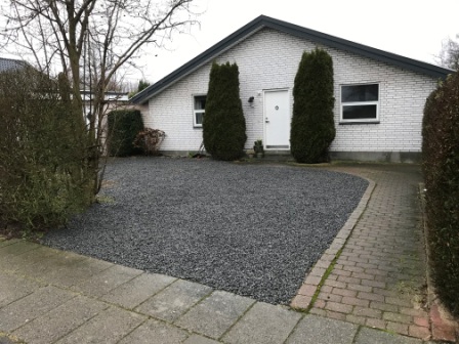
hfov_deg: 63.4
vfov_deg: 49.7
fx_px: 371
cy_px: 172
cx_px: 230
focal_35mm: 28
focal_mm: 3.99
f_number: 1.8
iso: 25
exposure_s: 1/33
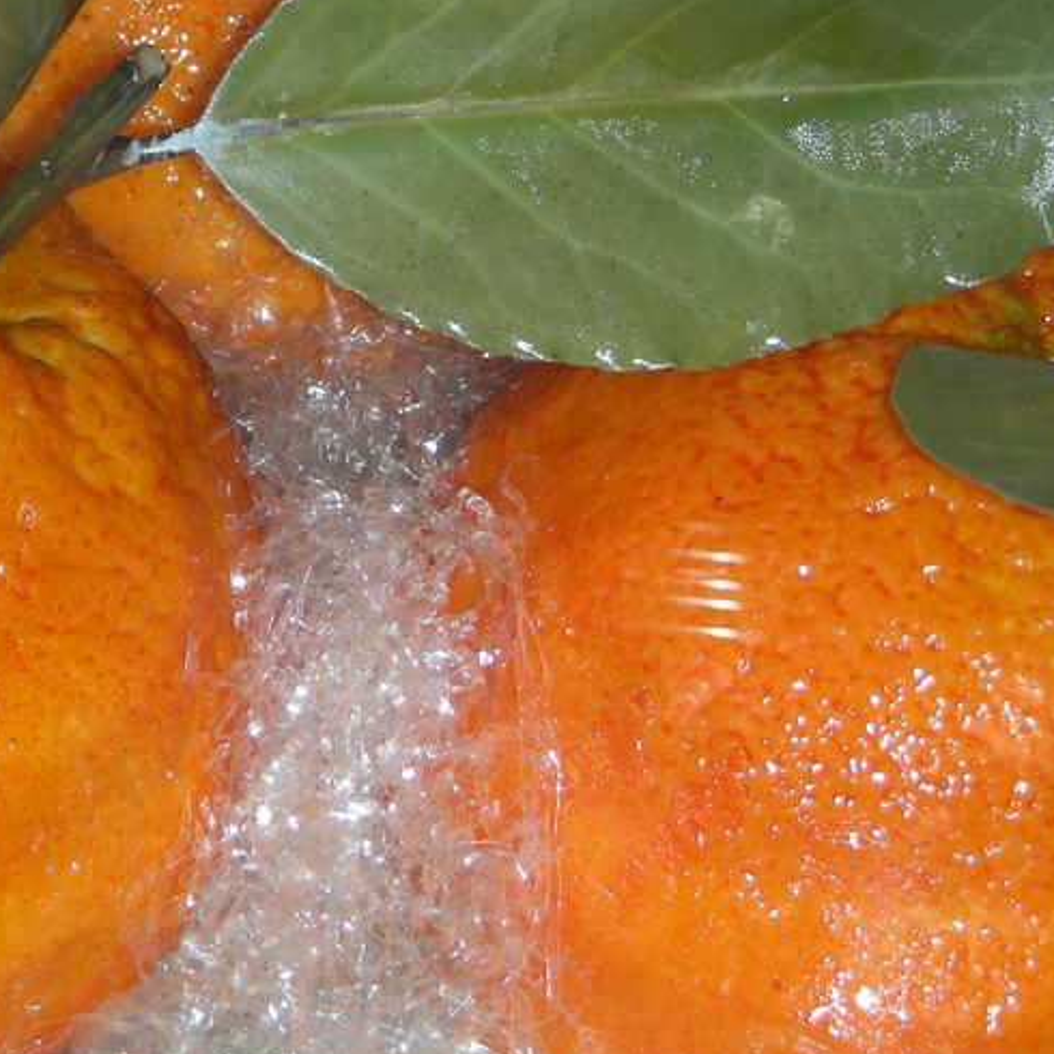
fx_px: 10955
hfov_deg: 5.5
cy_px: 325
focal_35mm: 318
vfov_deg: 5.5
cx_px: 351
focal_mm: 28.7
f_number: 3.5
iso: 50
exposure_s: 1/204
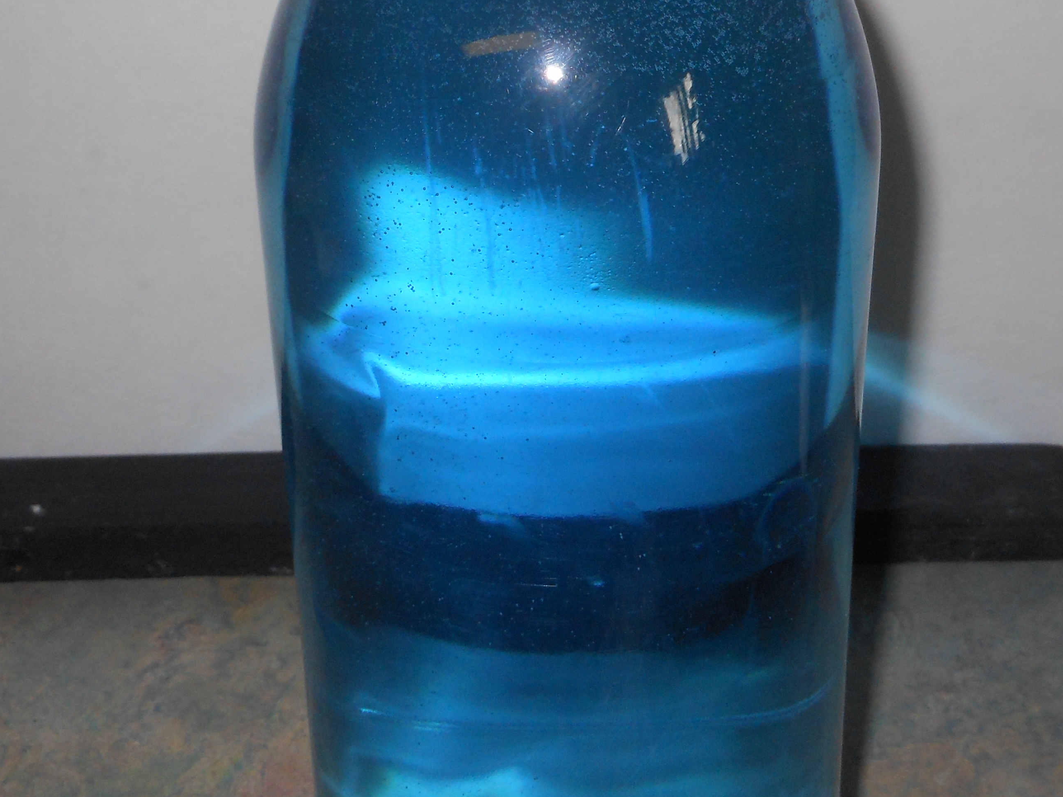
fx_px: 1812
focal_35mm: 59
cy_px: 212
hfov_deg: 32.6
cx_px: 616
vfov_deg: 24.6
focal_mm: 5.9
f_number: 11.2
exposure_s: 1/25
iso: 200
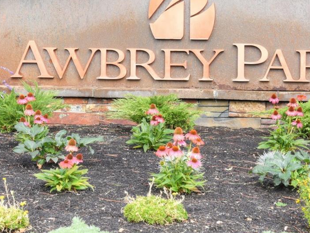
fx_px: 1191
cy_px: 77
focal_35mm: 133
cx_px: 190
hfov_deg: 14.8
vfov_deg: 11.1
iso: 200
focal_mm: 65
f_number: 9
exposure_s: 1/80
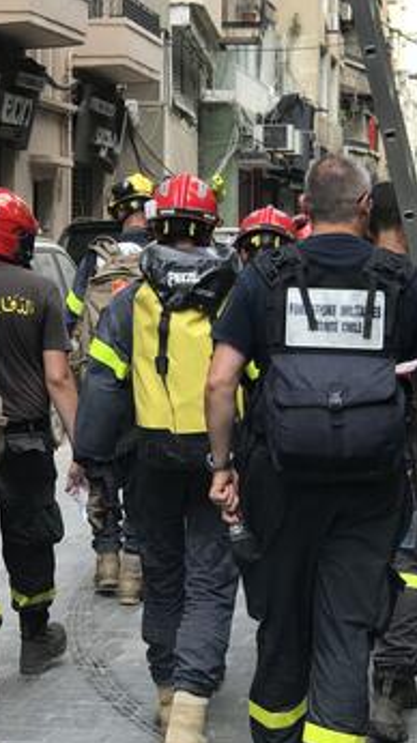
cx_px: 215
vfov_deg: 18.6
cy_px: 288
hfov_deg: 10.5
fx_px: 2266
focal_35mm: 115
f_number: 2.8
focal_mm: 6.6
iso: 20
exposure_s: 1/229
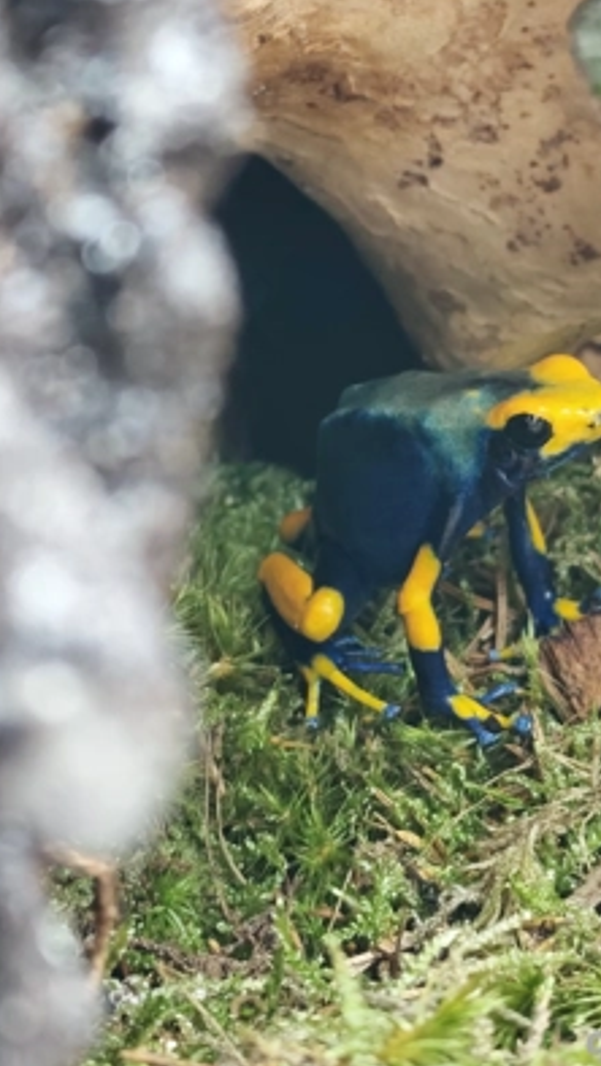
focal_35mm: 94
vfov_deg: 22.7
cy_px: 528
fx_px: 2660
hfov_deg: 12.9
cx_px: 387
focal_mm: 6.19
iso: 1600
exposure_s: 1/25
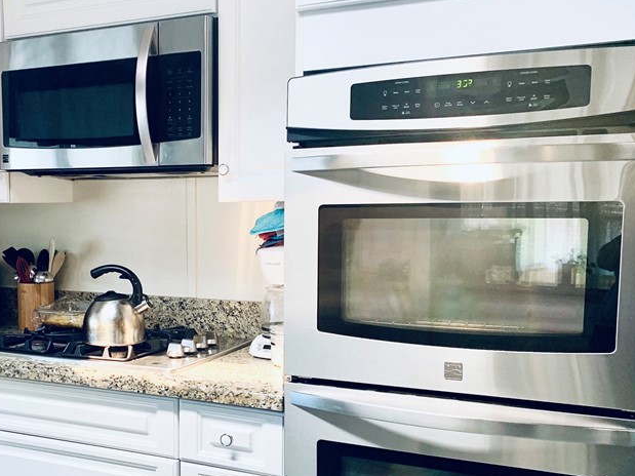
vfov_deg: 33.4
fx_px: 789
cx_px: 172
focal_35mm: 43
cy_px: 292
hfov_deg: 42.7
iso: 100
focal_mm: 4.25
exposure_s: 1/117
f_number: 1.8
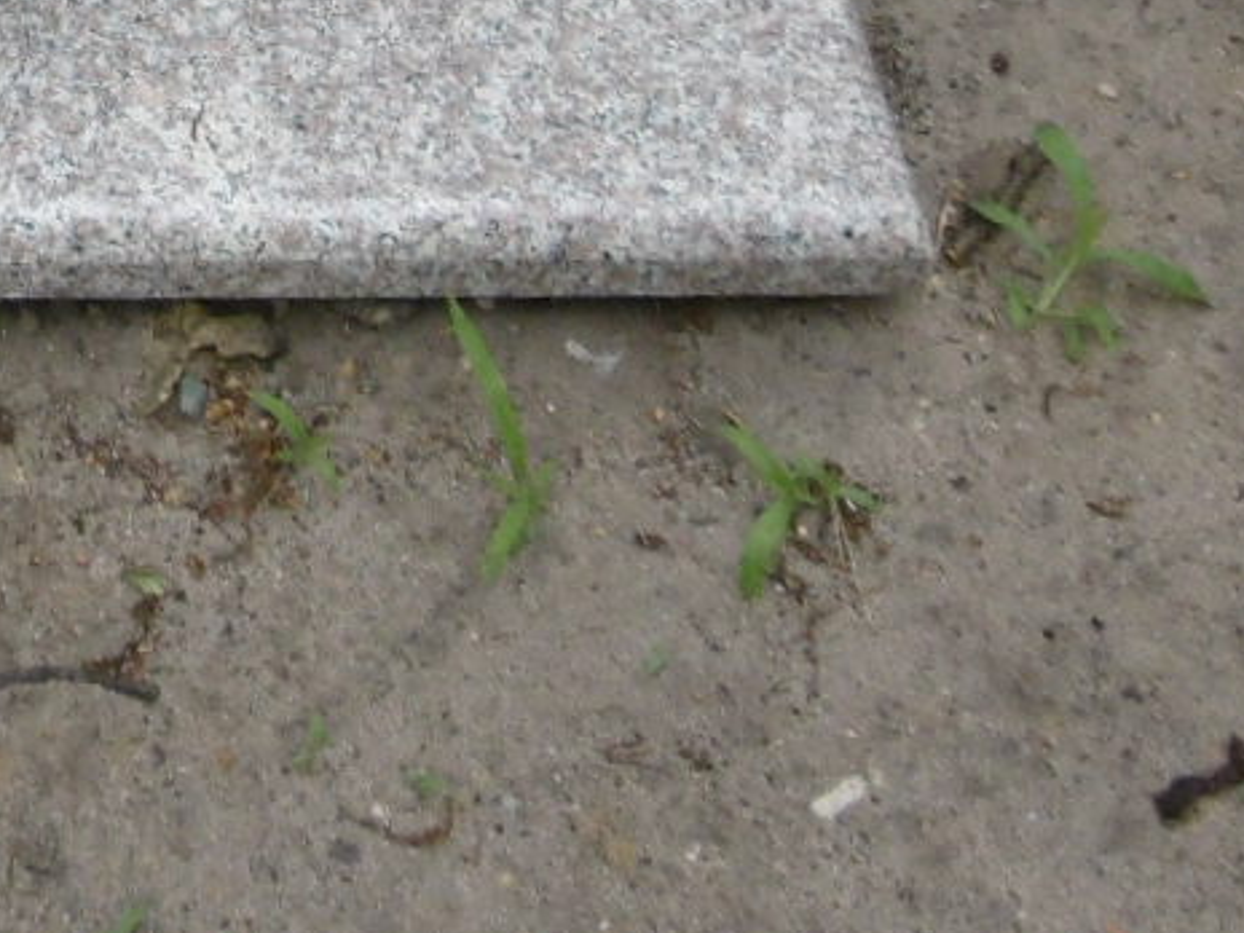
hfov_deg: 17.6
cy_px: -807
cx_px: -265
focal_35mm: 106
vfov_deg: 12.6
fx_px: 3809
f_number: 3.1
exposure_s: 1/400
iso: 100
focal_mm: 4.3
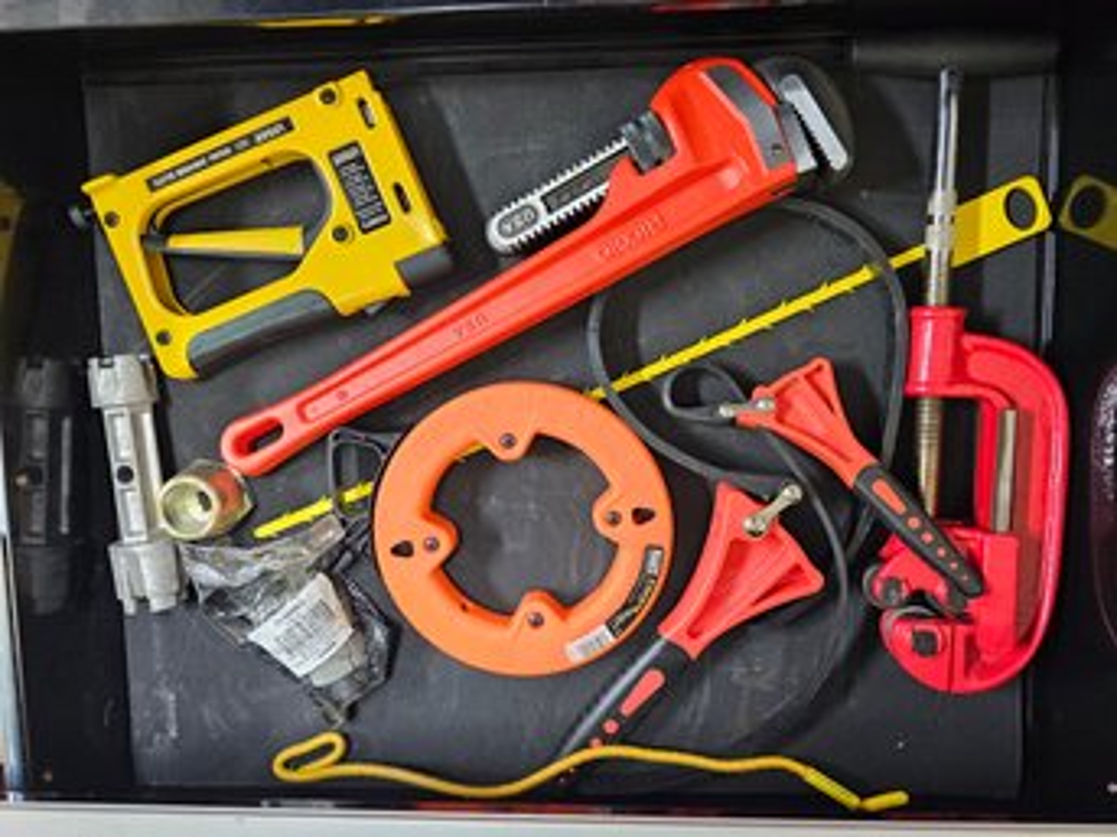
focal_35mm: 23
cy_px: 418
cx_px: 558
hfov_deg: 73.9
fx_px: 742
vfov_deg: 58.8
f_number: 1.7
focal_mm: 6.3
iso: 500
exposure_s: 1/60
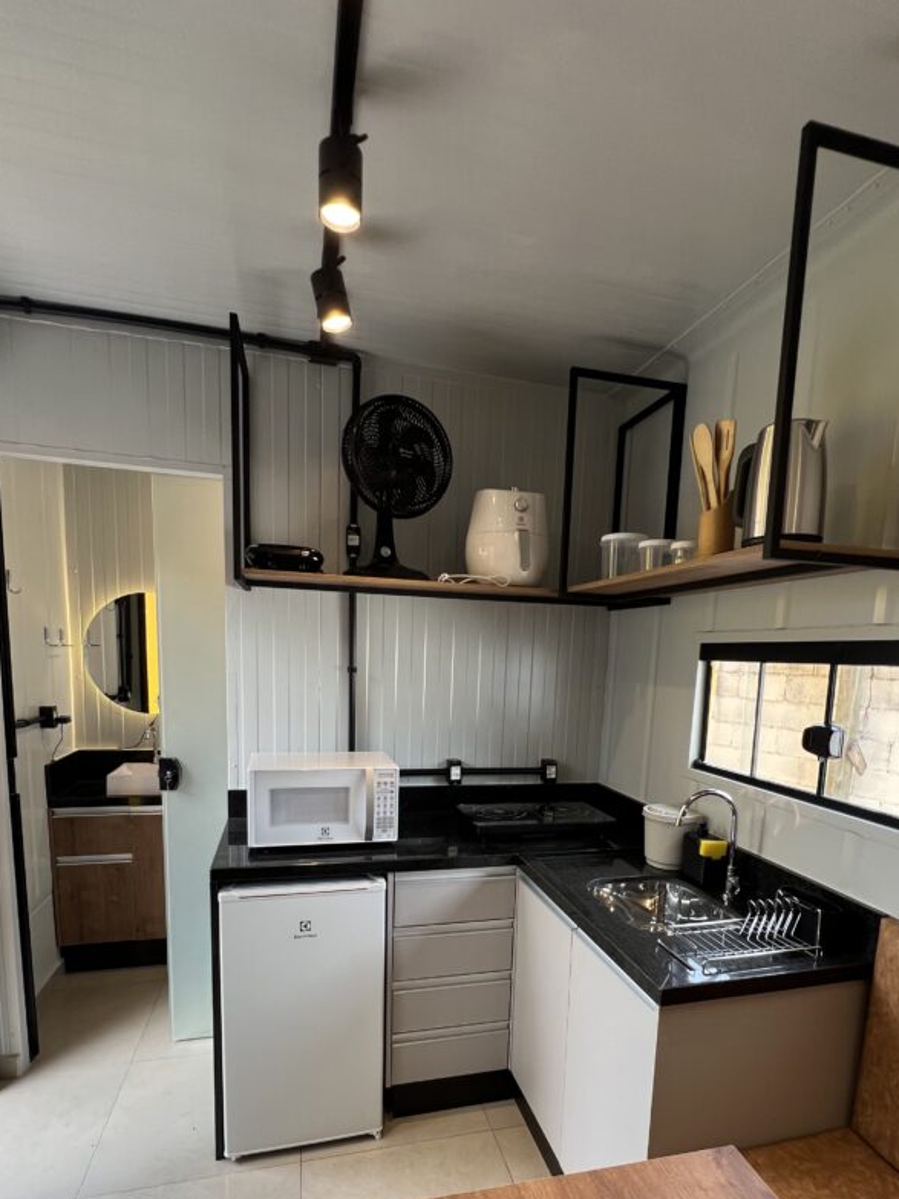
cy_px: 744
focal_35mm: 17
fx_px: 589
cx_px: 470
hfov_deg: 74.7
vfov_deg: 89.3
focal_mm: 1.57
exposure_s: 1/120
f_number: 1.8
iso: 125
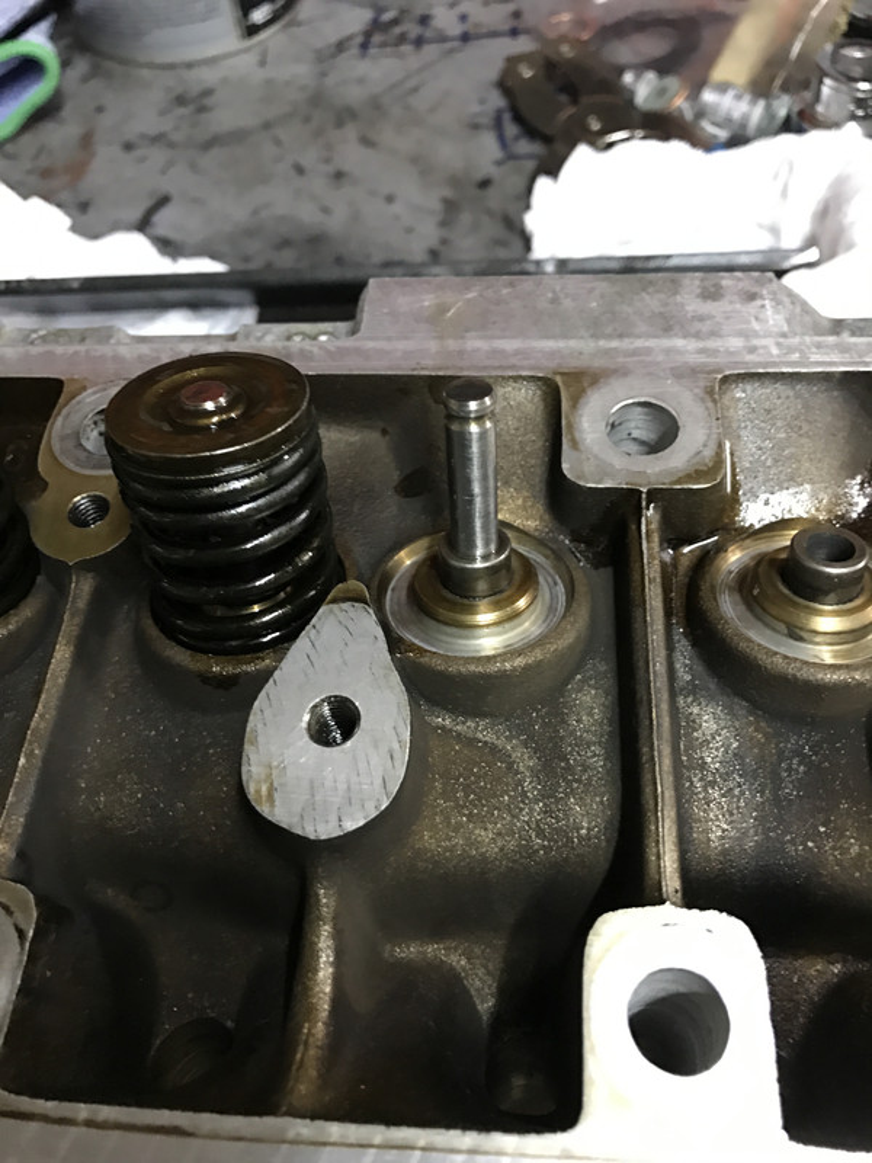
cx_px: 436
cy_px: 582
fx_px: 940
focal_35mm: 28
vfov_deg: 63.4
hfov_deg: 49.7
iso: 100
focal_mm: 3.99
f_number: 1.8
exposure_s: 1/11
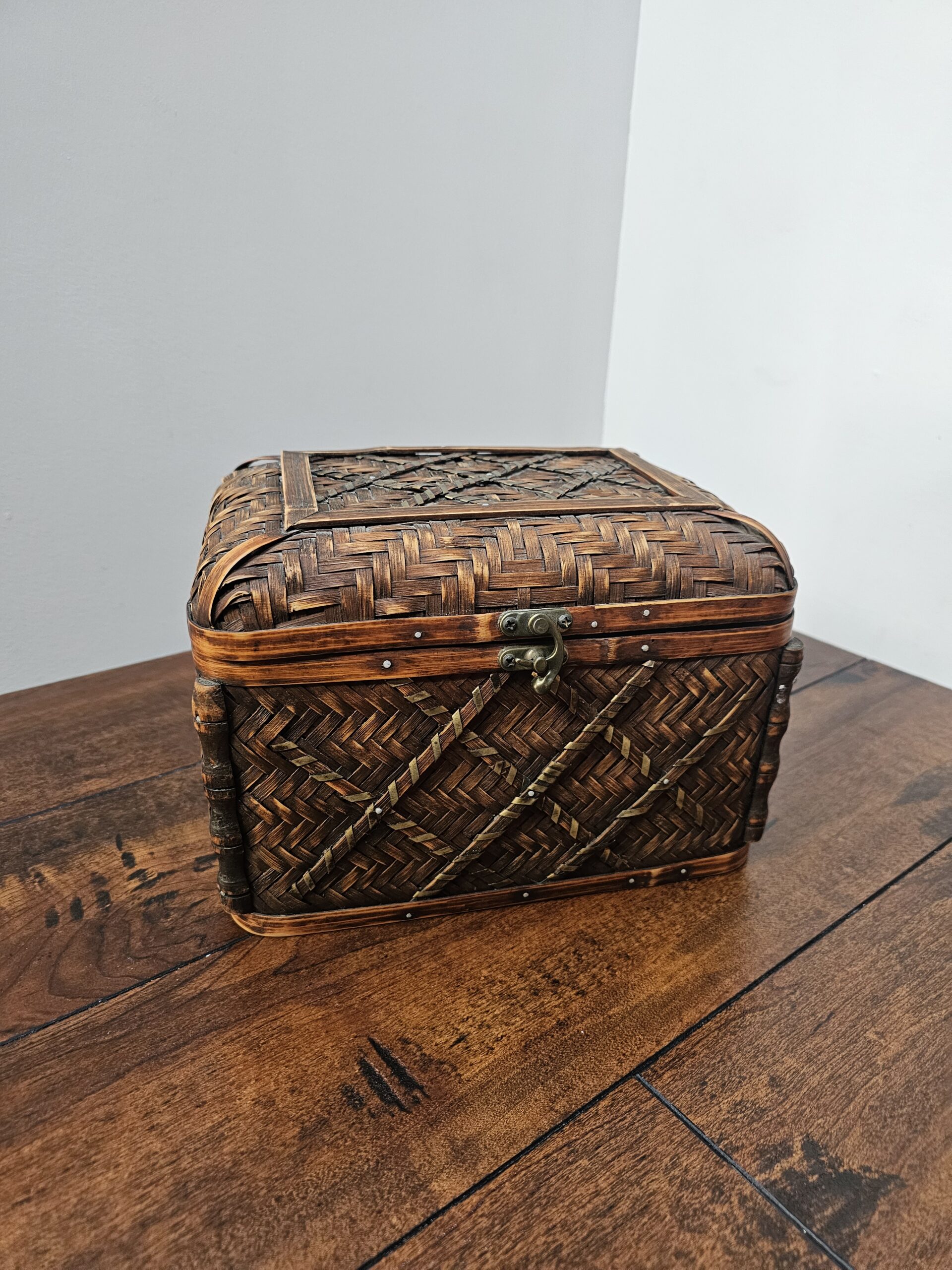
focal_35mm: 23
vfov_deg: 73.9
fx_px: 843
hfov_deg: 58.9
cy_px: 635
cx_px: 476
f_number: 1.7
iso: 640
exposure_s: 1/120
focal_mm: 6.3
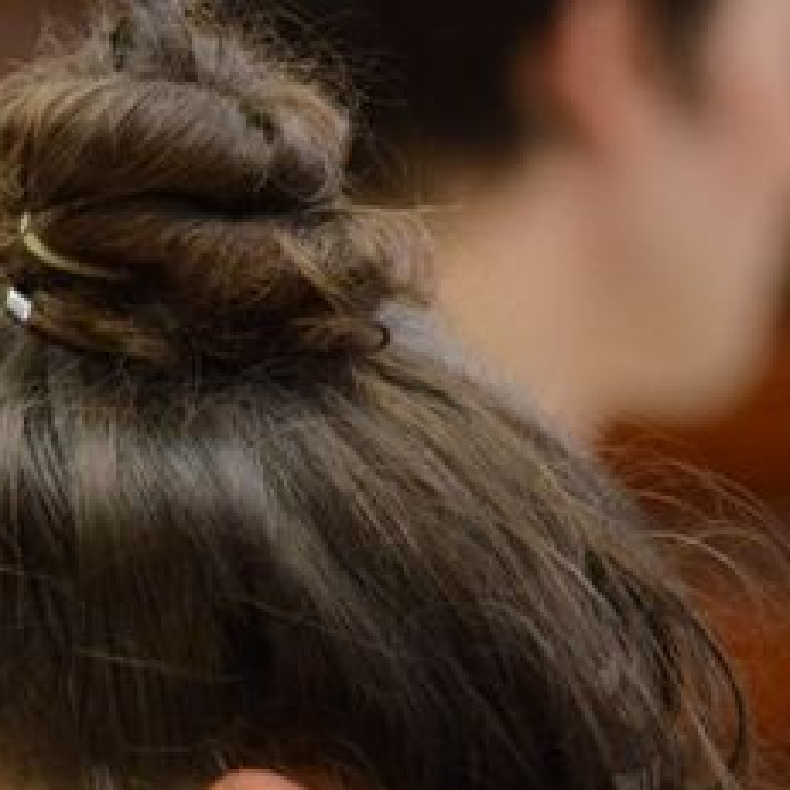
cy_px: 752
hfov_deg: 0.7
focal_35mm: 2494
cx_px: -125
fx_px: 64395
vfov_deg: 0.7
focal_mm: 500
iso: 2500
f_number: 6.3
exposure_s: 1/50
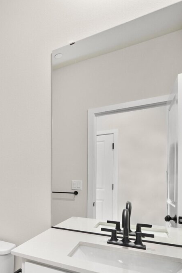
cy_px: 185
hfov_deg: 40.3
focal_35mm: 25
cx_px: -23
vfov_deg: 69.2
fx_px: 190
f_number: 7.1
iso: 1000
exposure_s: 1/3
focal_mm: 12
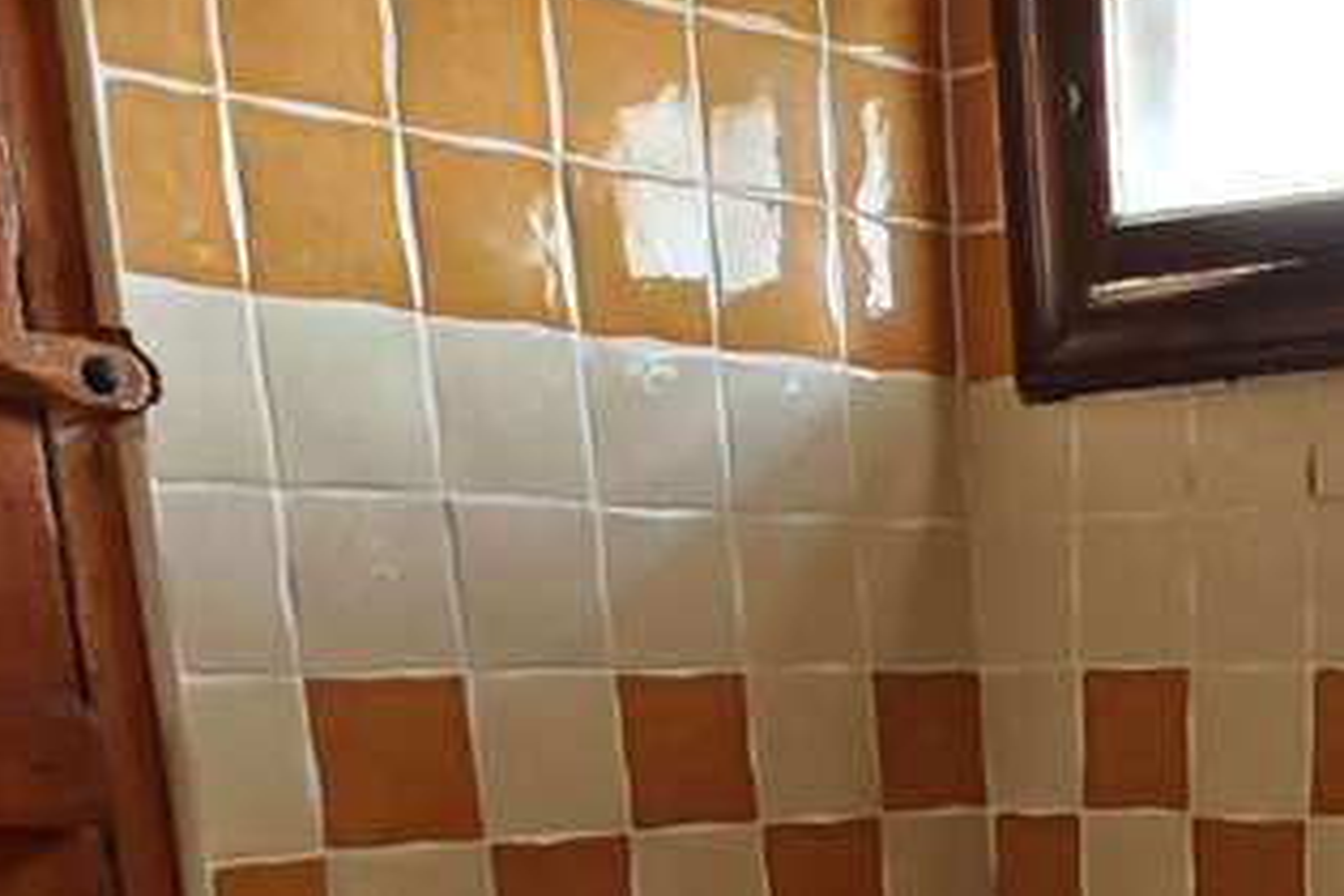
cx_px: 1453
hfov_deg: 30.6
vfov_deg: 20.4
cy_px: 1263
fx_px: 2202
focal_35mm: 59
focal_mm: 2.16
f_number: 2.2
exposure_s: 1/33.3
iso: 640
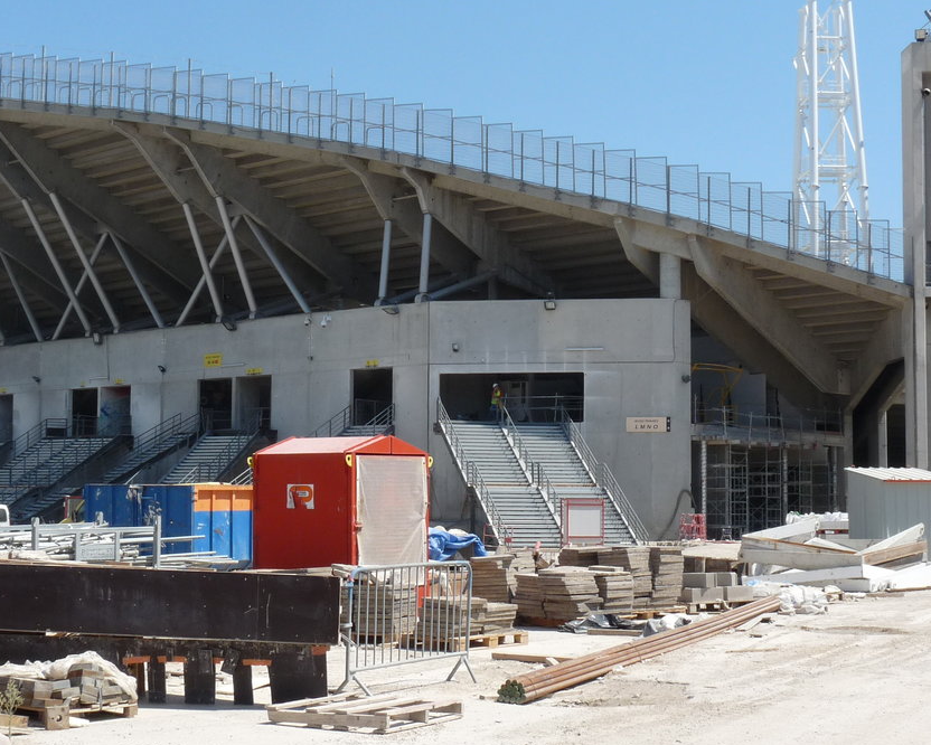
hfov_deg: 31.0
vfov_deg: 25.0
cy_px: 400
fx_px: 1681
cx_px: 461
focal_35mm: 61
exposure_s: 1/400
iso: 100
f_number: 5.6
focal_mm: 6.5
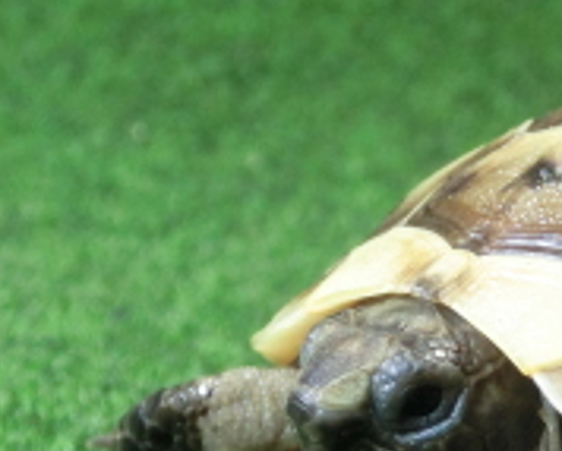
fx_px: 1633
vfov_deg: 15.6
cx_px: 616
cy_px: 404
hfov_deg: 18.8
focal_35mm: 98
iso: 500
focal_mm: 5
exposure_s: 1/60
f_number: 3
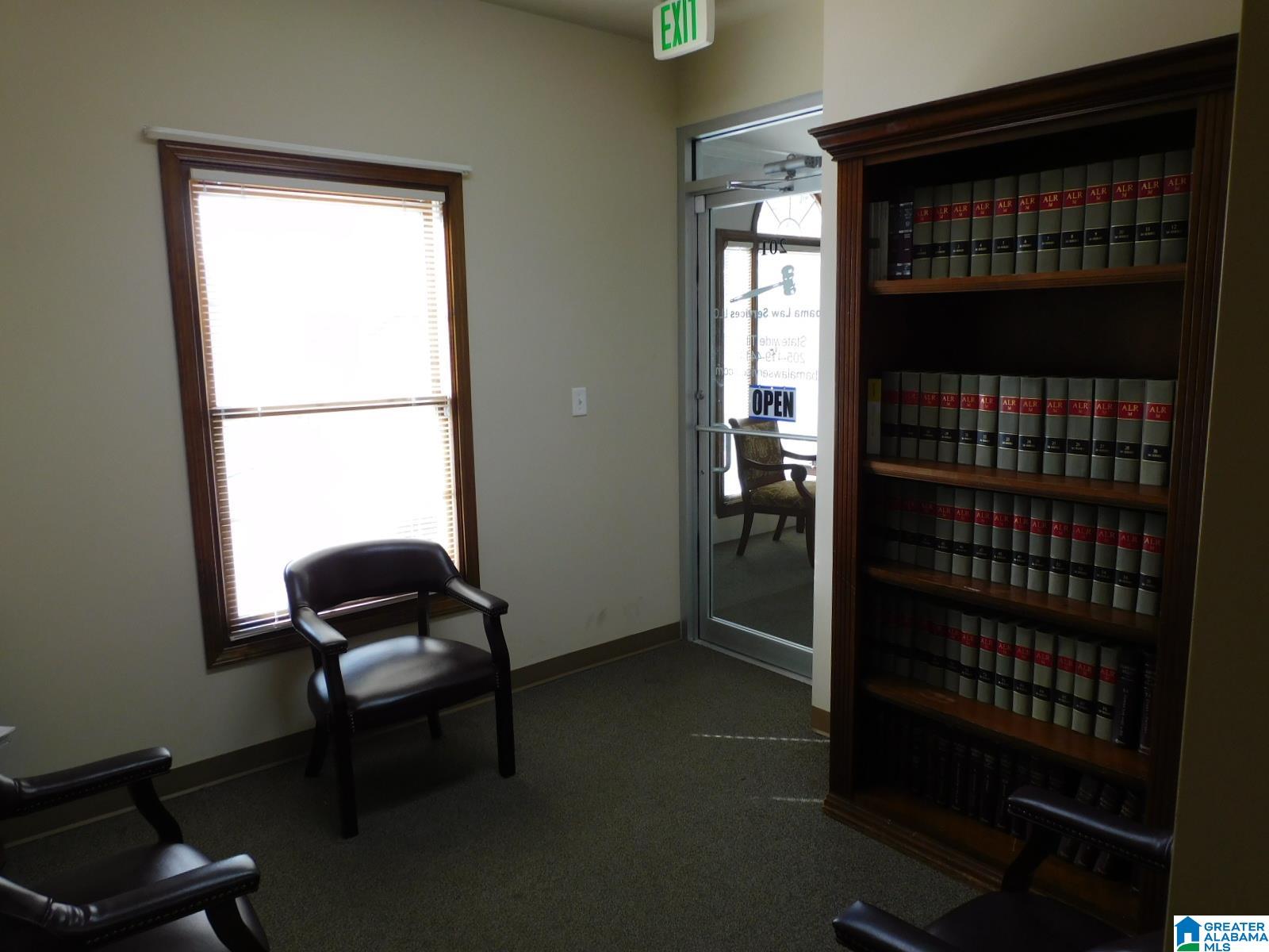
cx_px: 634
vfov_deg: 56.8
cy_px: 476
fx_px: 880
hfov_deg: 71.6
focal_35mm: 24
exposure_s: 1/50
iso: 125
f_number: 3.3
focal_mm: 4.3
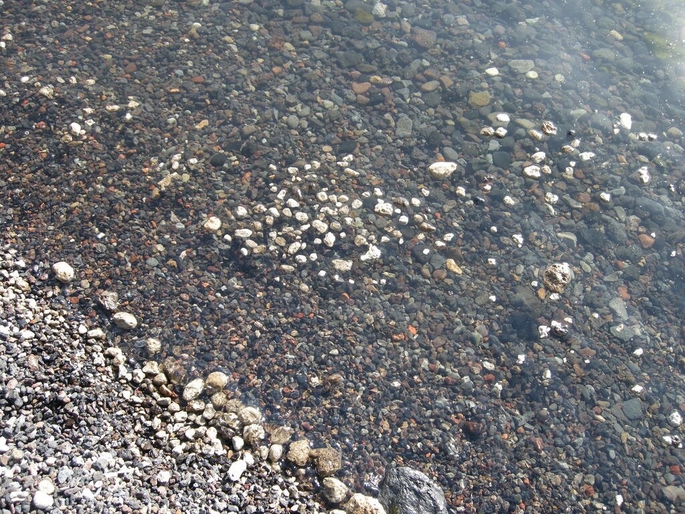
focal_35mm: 35
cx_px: 342
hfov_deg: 52.6
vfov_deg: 40.7
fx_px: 693
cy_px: 257
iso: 100
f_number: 3.8
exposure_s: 1/162
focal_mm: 7.5
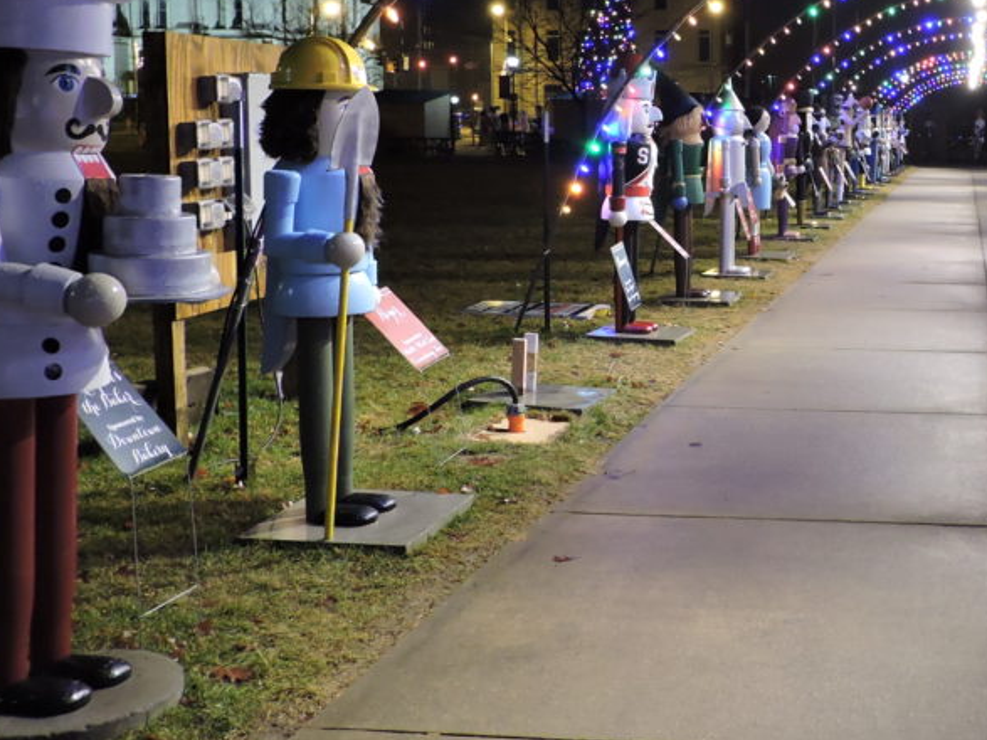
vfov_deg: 31.8
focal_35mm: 45
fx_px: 1283
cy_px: 213
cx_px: 847
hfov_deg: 39.7
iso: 450
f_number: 3
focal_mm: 4.3
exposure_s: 1/8
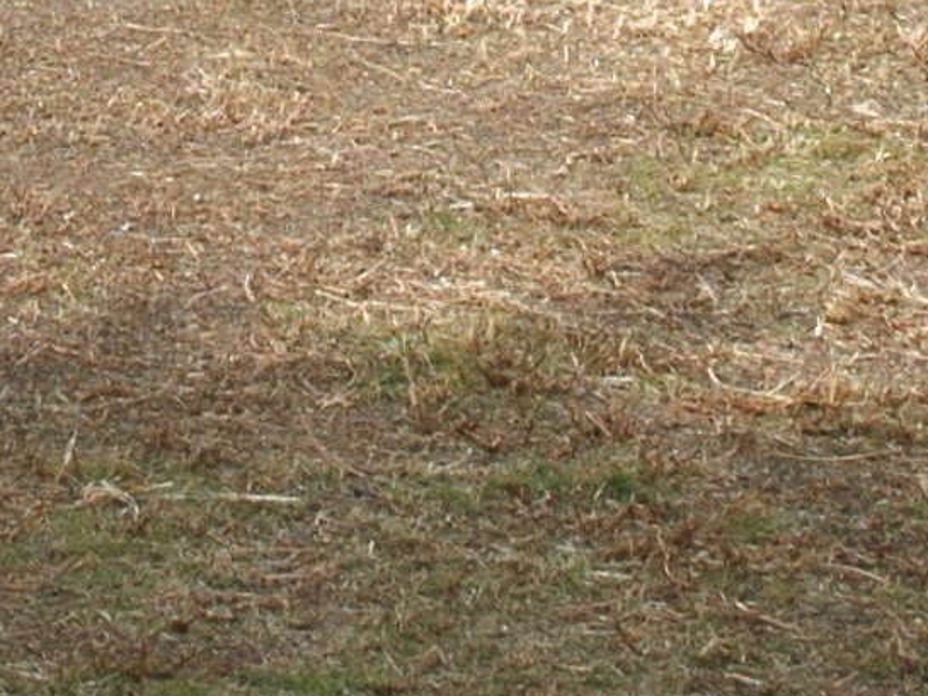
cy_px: -873
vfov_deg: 7.4
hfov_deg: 10.3
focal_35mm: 191
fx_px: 5122
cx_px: 123
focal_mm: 24
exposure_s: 1/500
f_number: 11
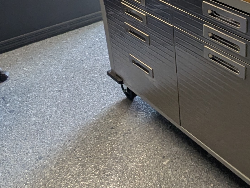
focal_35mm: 44
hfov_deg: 39.2
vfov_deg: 31.2
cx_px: 233
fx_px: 318
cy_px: 13
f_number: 1.7
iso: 98
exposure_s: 1/30
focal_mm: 2.02
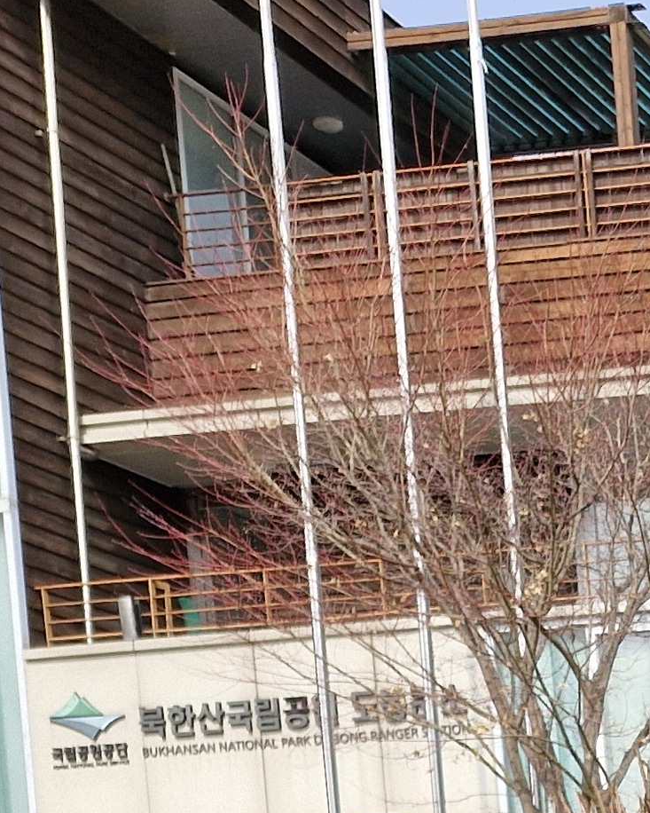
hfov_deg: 12.9
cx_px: 1446
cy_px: 1271
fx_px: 2356
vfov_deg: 17.3
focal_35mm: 98
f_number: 1.8
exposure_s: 1/1096
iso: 50
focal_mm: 5.54
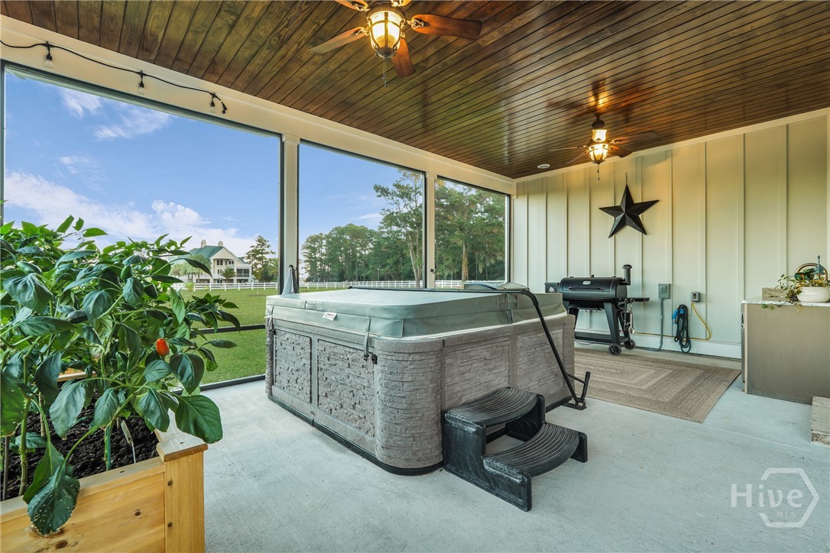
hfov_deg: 96.7
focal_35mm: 16
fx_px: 369
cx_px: 415
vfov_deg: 73.7
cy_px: 276
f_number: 9
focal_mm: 16
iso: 320
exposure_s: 1/5
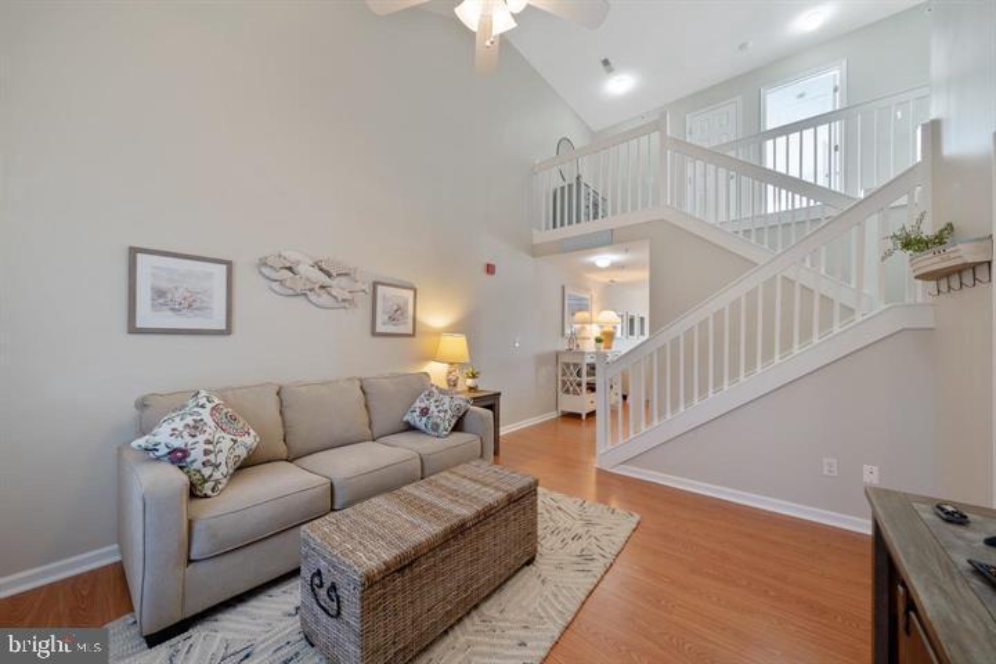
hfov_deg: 108.3
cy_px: 332
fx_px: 360
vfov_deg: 85.4
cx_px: 498
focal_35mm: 13
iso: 100
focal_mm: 13
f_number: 7.1
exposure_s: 1
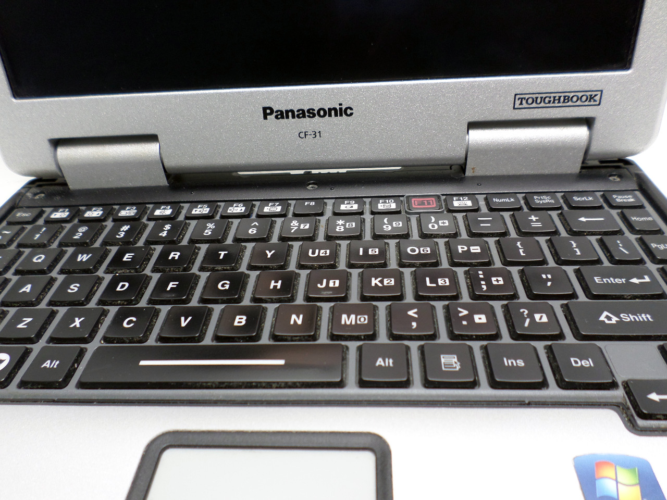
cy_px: 250
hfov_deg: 69.4
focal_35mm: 25
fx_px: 482
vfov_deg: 54.9
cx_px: 334
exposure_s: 1/90
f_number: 2.5
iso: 80
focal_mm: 4.5
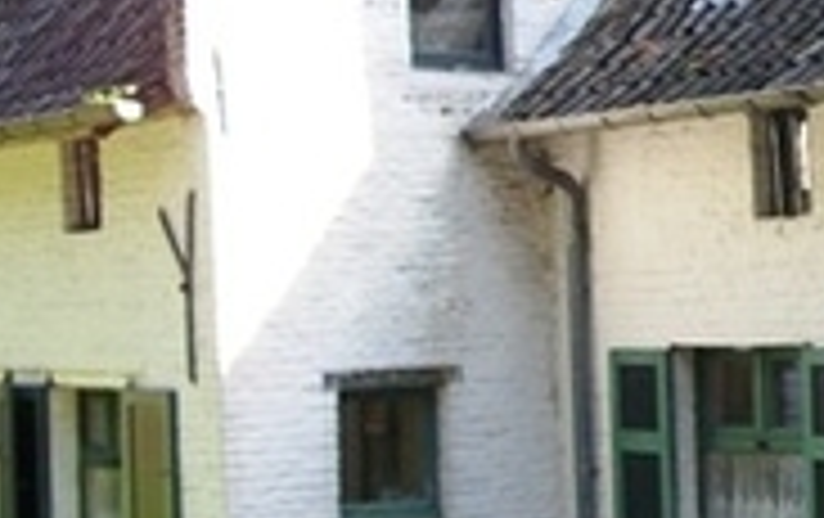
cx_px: 910
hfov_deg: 18.1
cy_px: 158
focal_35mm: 111
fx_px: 2497
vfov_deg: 11.8
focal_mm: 5.7
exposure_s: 1/200
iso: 80
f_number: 2.9
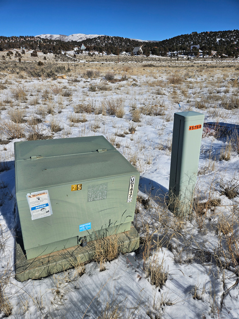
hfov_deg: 58.9
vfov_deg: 73.9
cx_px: 120
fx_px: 212
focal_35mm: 23
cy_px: 160
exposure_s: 1/6268
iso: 25
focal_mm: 5.4
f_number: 1.8
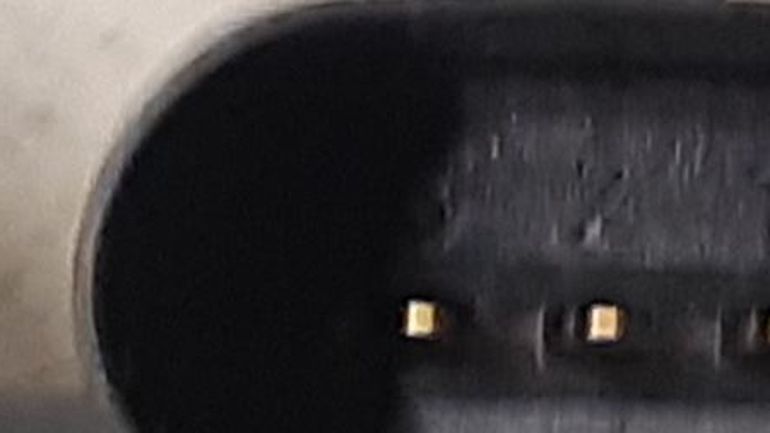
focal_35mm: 129
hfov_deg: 16.6
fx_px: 2634
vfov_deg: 9.4
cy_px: 356
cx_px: 305
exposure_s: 1/33
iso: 250
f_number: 1.7
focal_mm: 3.93
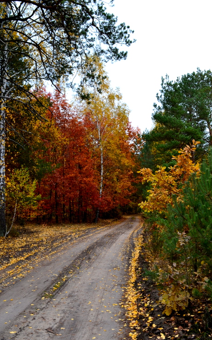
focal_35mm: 36
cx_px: 101
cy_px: 179
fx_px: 333
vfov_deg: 54.0
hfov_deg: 35.3
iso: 400
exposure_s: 1/125
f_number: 9
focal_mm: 22
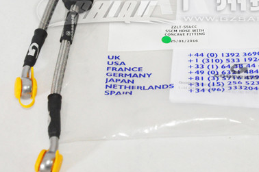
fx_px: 1157
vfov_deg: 8.5
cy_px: 26
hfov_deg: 12.8
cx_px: 173
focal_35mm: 161
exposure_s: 1/200
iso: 3200
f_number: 5
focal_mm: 58
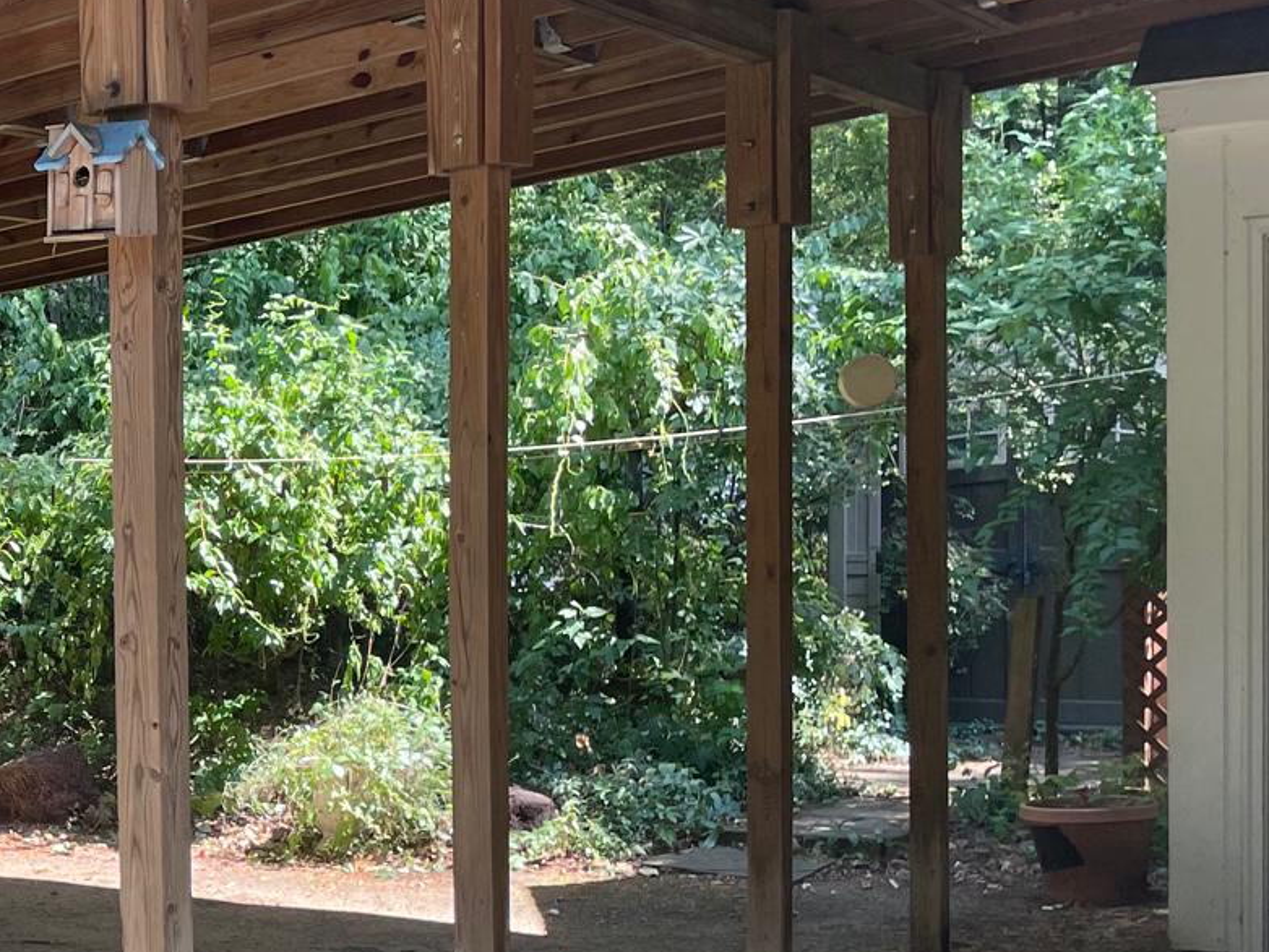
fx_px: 2457
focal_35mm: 67
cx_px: -261
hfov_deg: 25.8
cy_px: 697
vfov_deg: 21.8
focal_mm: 4.2
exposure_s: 1/238
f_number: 1.6
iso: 32
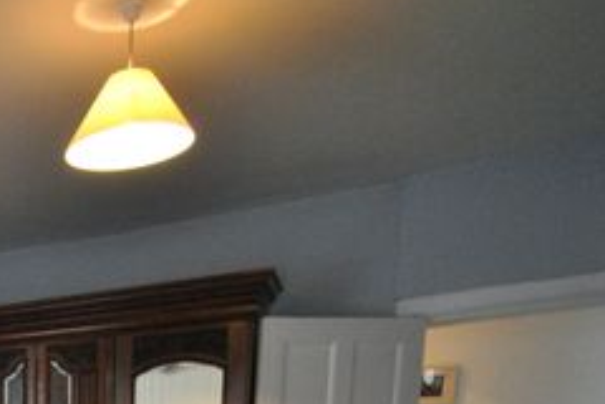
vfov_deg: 24.4
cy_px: 578
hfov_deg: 34.4
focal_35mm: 45
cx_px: -131
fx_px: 756
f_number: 3.5
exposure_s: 1/100
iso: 800
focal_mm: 10
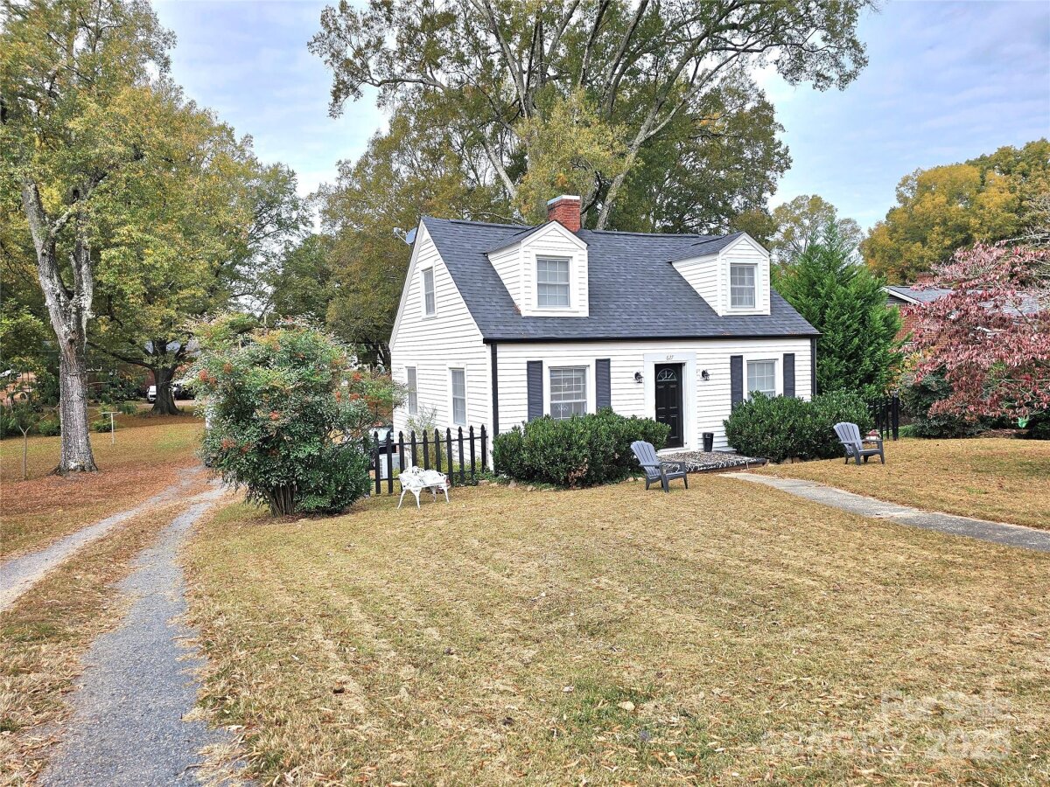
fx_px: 698
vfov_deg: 58.9
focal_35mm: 23
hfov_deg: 73.9
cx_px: 525
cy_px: 394
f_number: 1.7
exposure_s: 1/455
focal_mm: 6.3
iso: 10
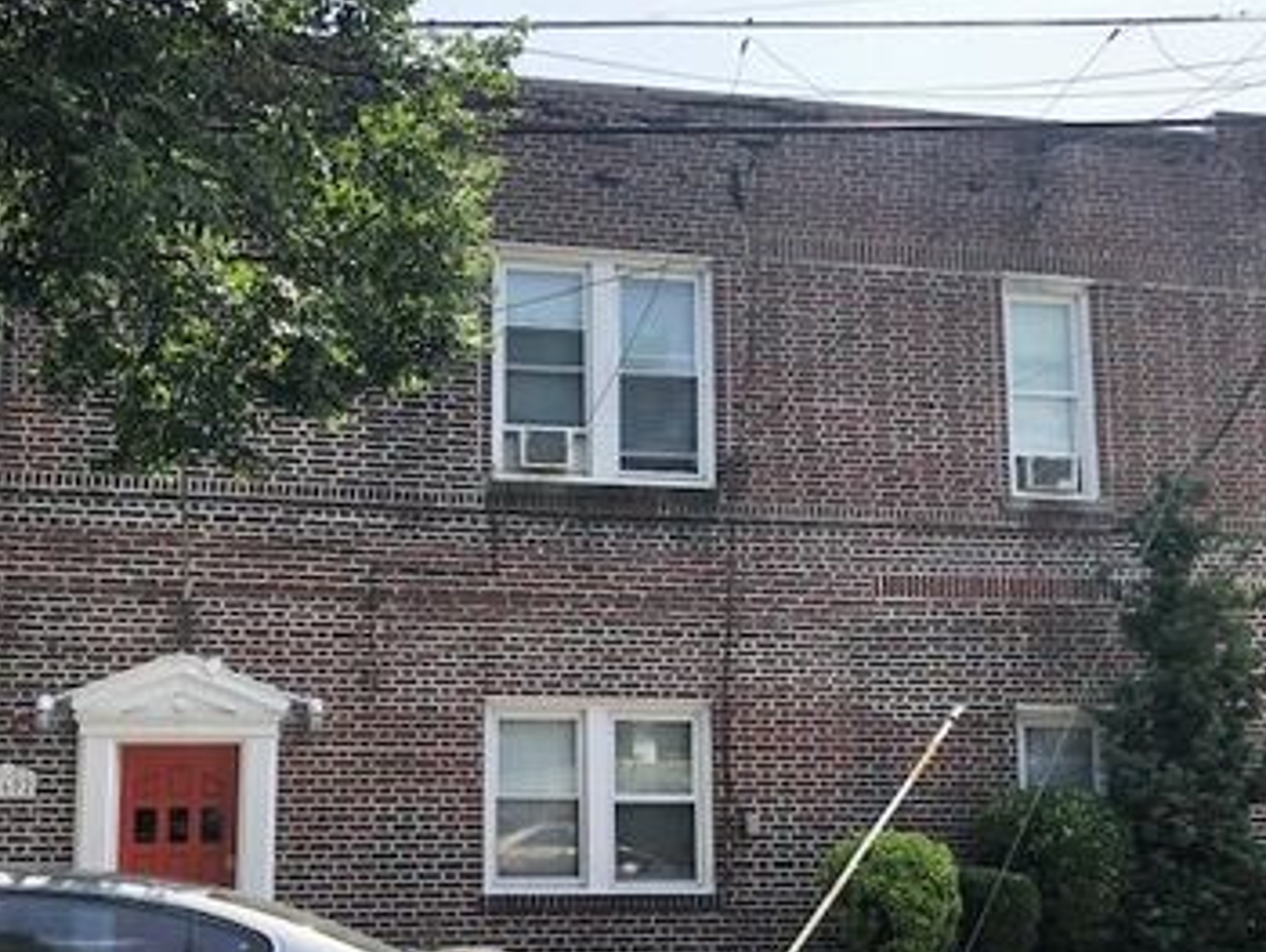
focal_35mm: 40
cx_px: 499
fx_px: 1464
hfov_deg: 46.5
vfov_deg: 35.6
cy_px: 635
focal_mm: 3.99
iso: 20
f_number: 1.8
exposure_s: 1/510
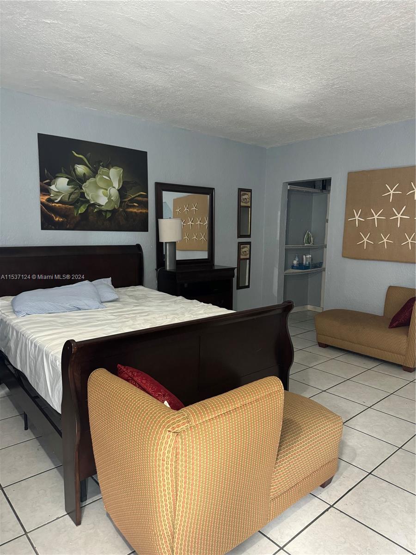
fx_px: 385
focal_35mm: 24
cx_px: 208
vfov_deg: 71.6
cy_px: 278
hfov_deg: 56.8
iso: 500
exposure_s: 1/60
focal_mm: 6.86
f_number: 1.78
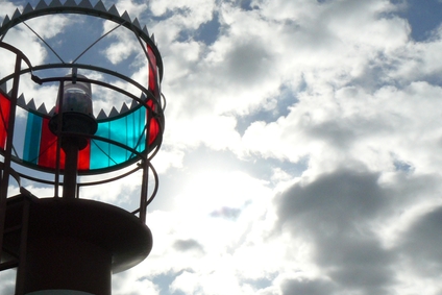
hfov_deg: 37.1
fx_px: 651
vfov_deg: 25.5
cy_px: 157
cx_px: 144
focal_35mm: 53
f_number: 8
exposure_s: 1/2000
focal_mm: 6
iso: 200
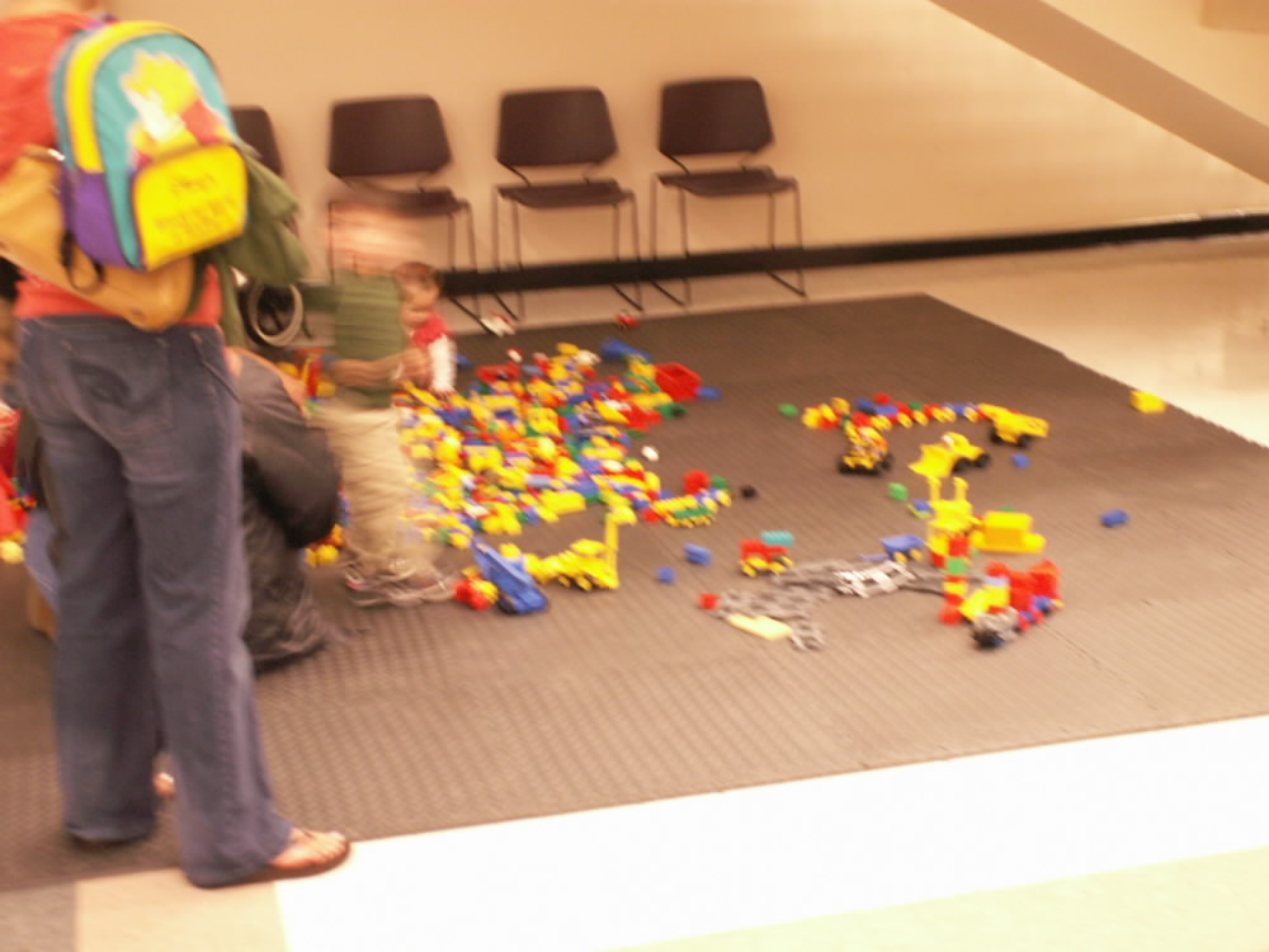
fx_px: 2016
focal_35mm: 55
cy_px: 476
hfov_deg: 34.9
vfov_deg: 26.6
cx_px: 634
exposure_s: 1/1.67
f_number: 3.2
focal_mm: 9.11
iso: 160
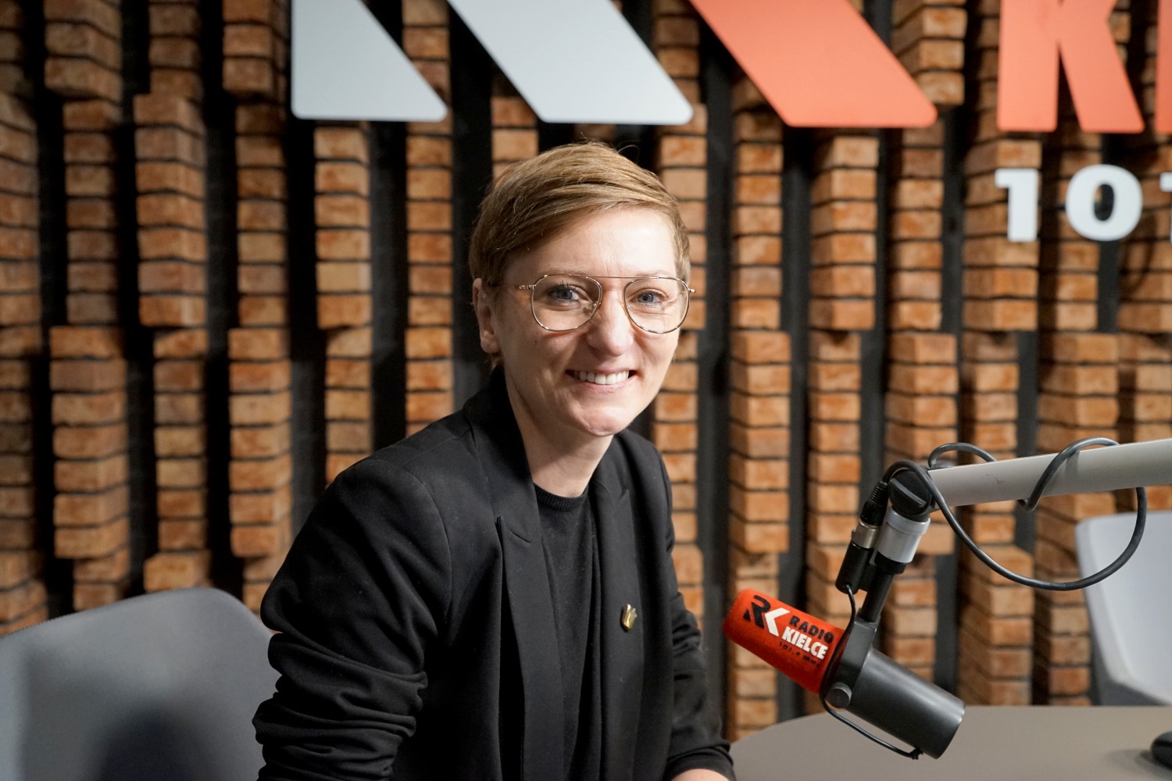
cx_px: 586
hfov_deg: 55.8
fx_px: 1107
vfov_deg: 38.9
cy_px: 390
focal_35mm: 34
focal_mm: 34
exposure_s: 1/160
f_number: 4
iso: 4000
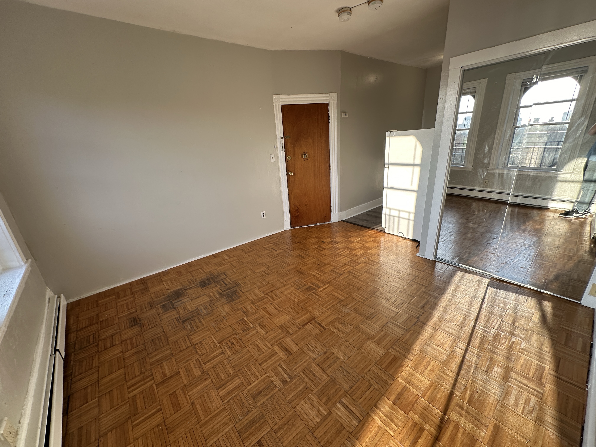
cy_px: 224
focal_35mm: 14
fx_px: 241
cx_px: 298
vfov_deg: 85.7
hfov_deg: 102.1
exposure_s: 1/141
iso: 40
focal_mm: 2.22
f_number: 2.2
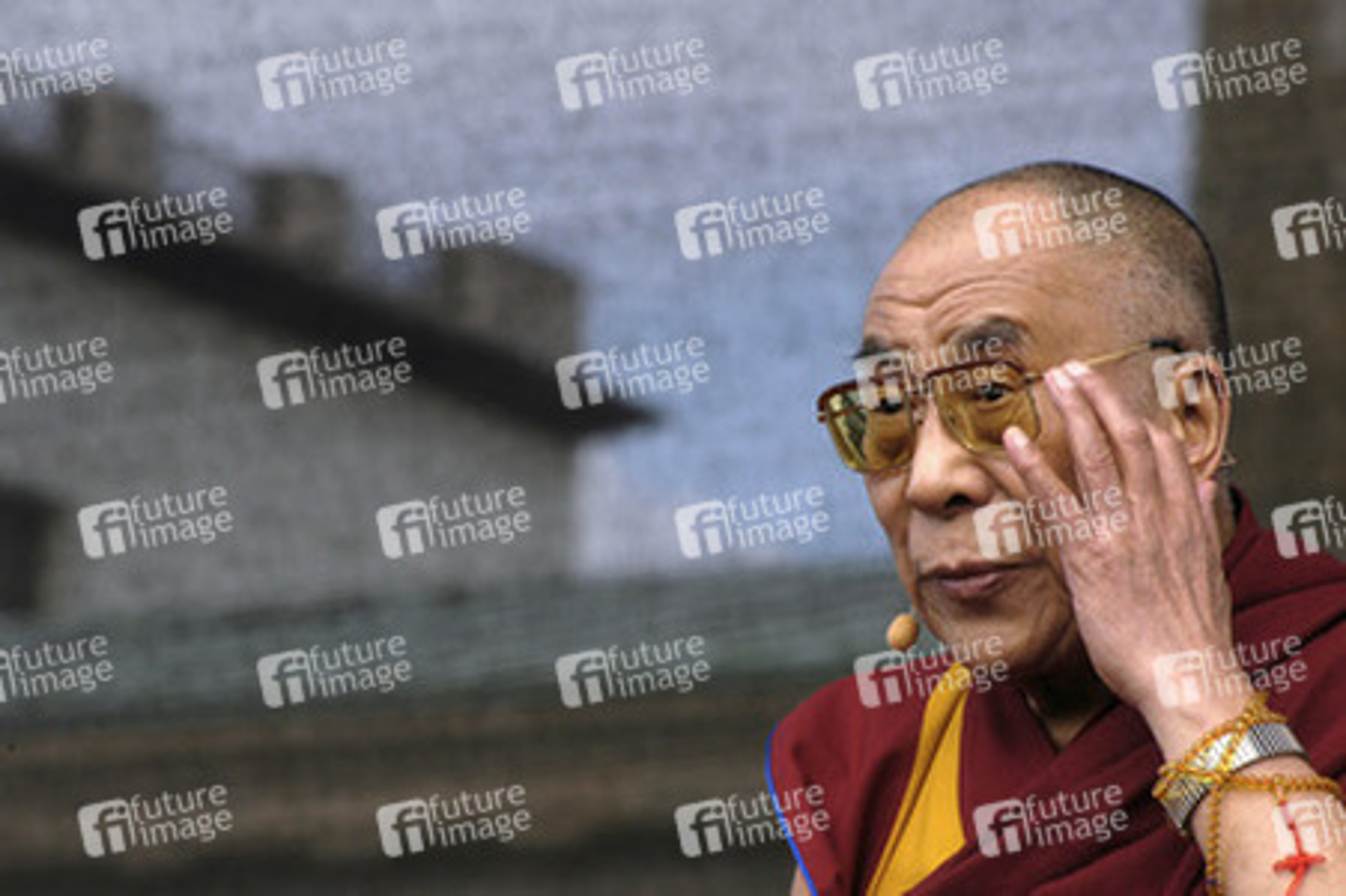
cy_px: 448
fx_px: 10087
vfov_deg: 5.1
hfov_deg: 7.6
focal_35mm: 270
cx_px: 673
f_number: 10
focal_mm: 180
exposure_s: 1/160
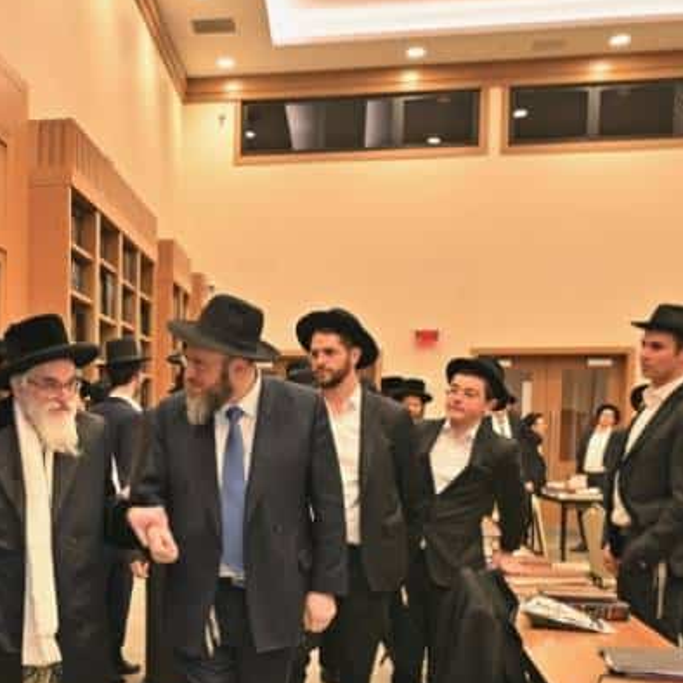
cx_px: 76
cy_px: 517
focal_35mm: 53
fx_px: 1183
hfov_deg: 30.8
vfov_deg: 31.6
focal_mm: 24
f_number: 4
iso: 320
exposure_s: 1/100
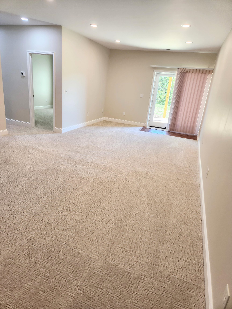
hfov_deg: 58.9
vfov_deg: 73.9
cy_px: 154
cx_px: 116
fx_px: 206
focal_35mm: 23
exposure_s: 1/120
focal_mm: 5.4
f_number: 1.8
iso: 80
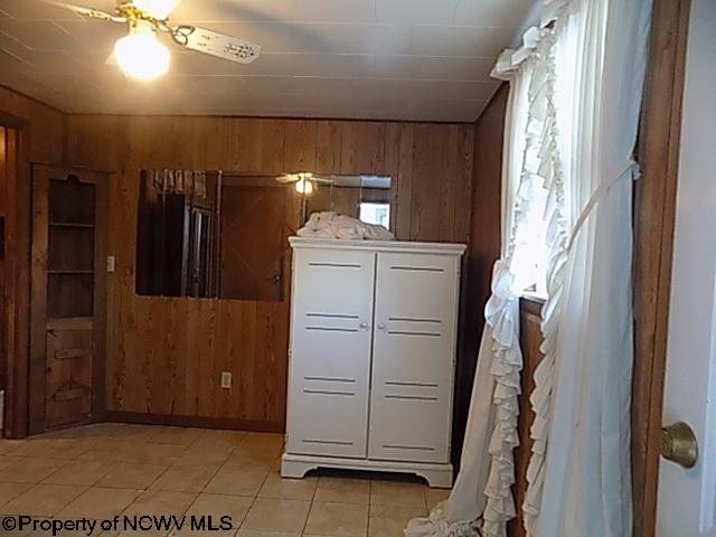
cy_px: 268
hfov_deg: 73.9
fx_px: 476
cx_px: 358
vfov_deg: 58.9
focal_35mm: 23
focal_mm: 4
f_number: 3.1
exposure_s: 1/25
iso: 400
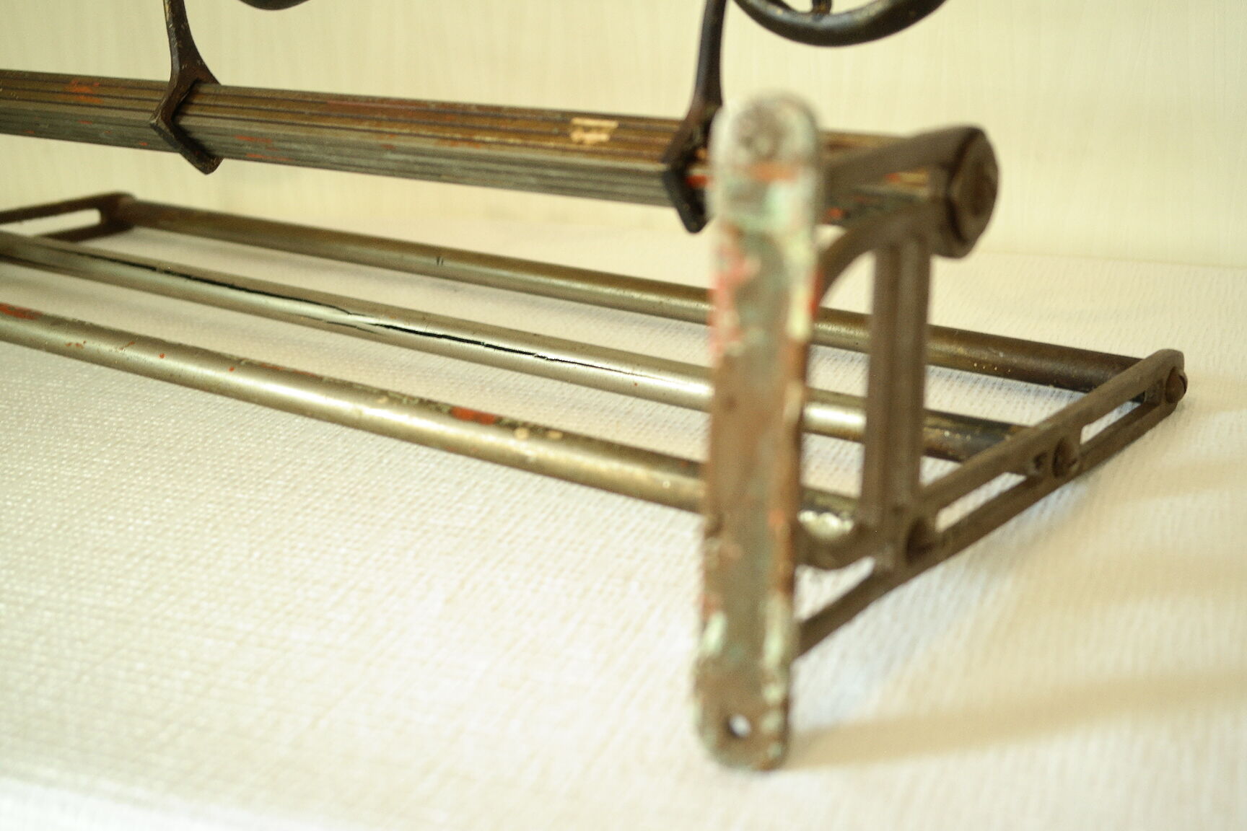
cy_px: 416
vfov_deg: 27.5
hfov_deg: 40.3
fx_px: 1697
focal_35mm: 49
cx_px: 624
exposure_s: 1/25
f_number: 5.6
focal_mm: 32
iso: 400
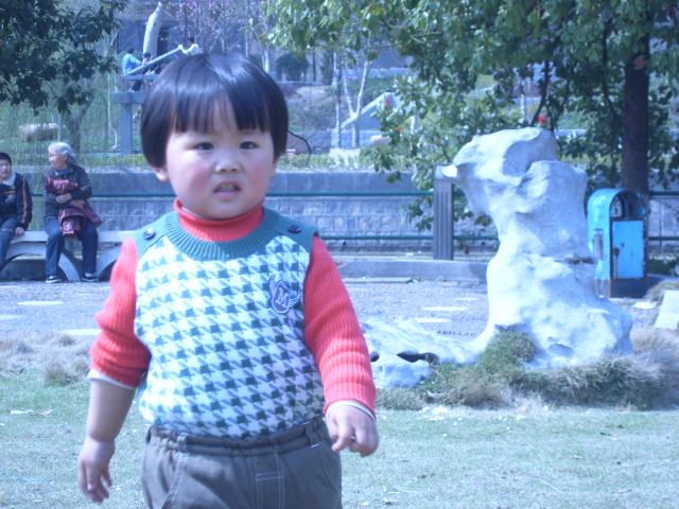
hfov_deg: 18.7
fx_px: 2060
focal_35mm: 105
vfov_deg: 14.1
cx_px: 340
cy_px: 254
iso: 50
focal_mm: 17.4
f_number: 4.8
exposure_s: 1/180
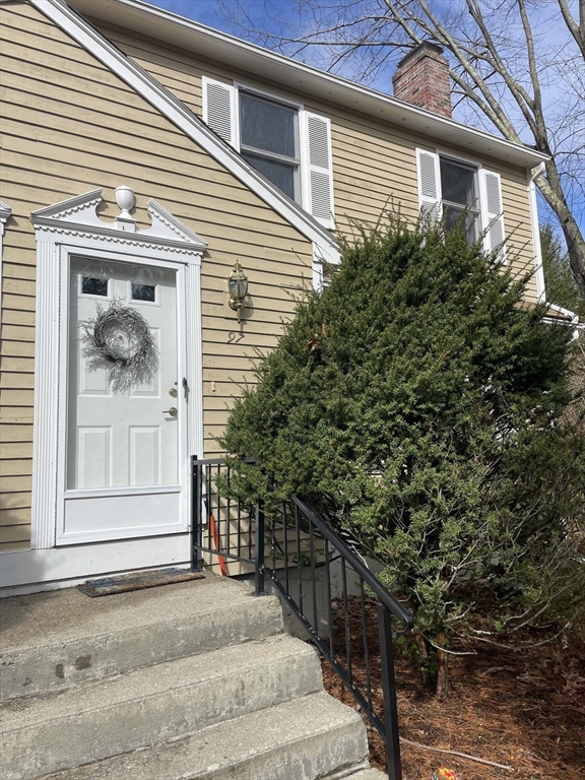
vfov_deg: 67.3
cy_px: 390
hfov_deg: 53.1
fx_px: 586
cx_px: 292
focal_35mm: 26
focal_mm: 4.2
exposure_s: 1/3610
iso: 32
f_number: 1.6
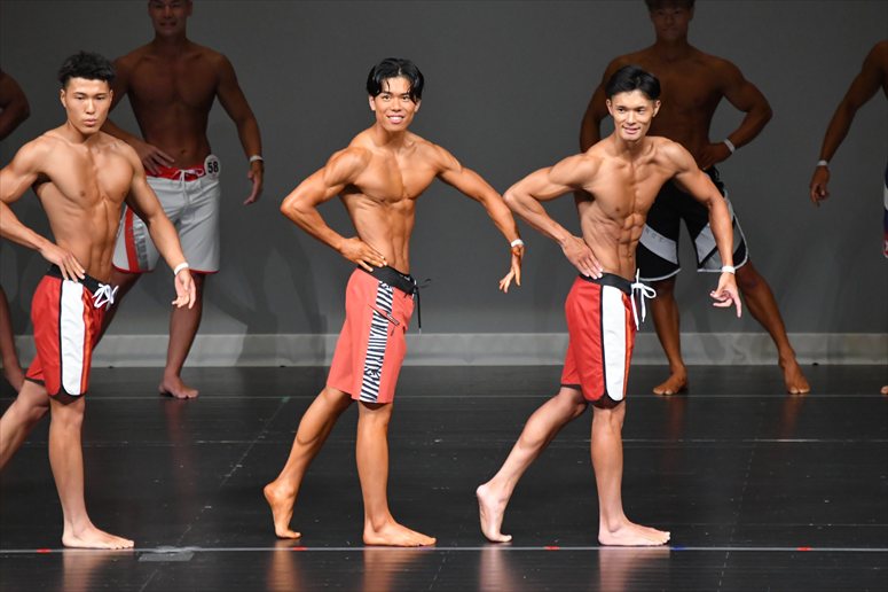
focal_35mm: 315
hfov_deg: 6.5
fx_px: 7766
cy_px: 296
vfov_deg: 4.4
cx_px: 444
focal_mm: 210
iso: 4000
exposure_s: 1/400
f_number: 5.6
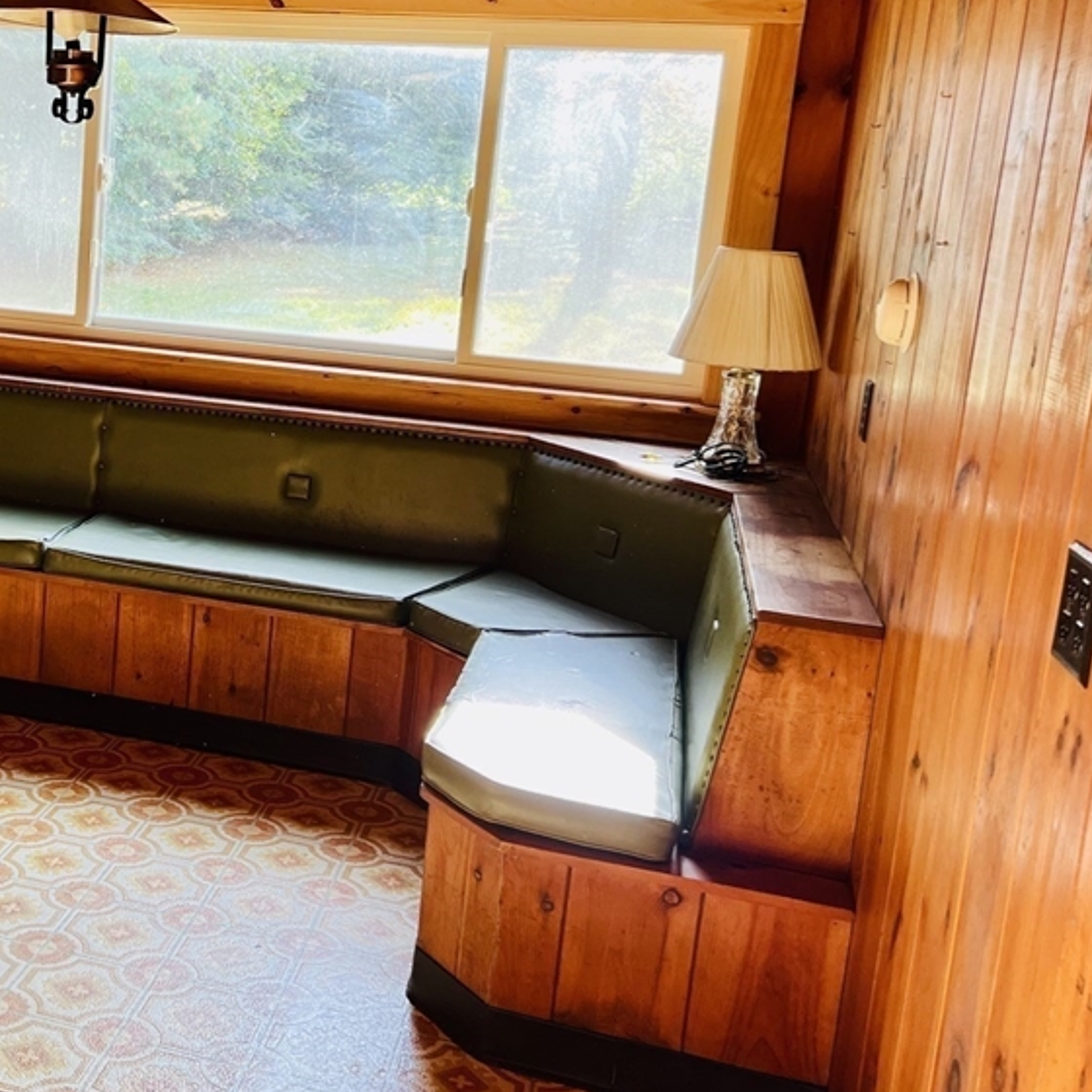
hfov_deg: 37.9
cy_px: 415
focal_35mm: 42
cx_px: 156
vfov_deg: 39.8
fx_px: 1499
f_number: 1.5
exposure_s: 1/121
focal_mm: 5.7
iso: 80
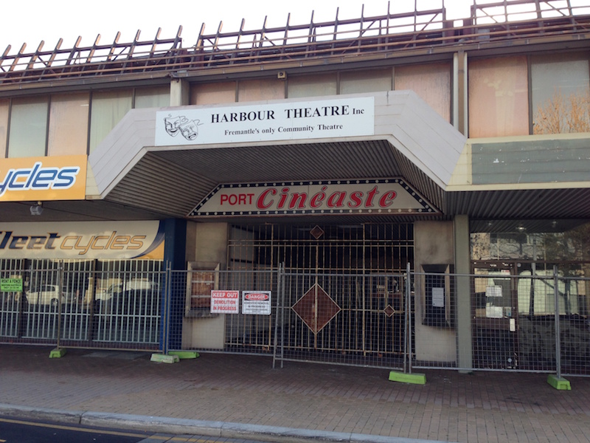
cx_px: 295
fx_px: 562
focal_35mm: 33
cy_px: 222
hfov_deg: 55.4
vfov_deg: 42.9
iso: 50
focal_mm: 4.12
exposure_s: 1/306
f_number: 2.4
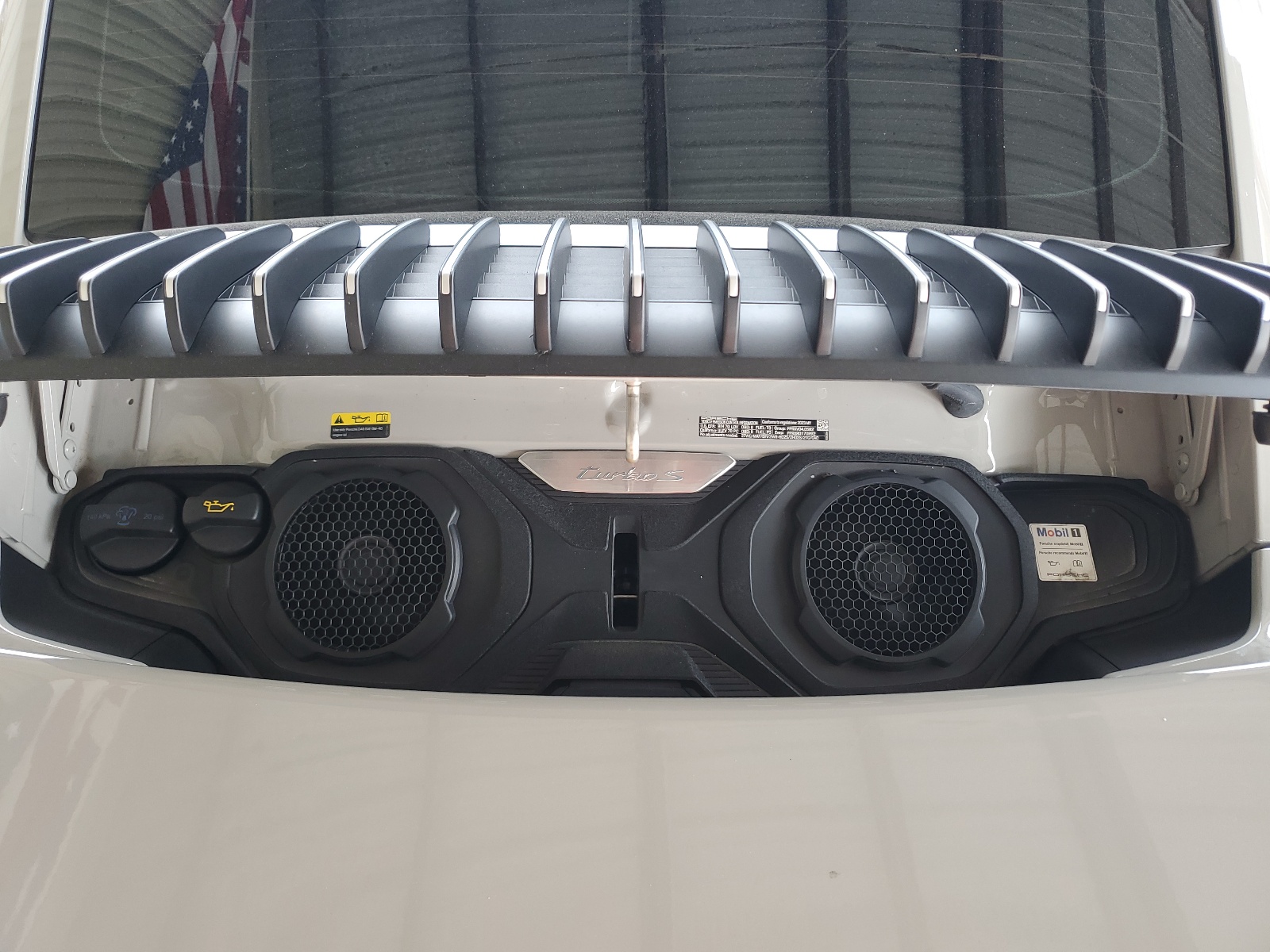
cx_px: 635
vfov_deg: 53.1
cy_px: 476
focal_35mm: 26
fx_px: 954
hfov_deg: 67.3
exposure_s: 1/60.2
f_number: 1.5
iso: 55
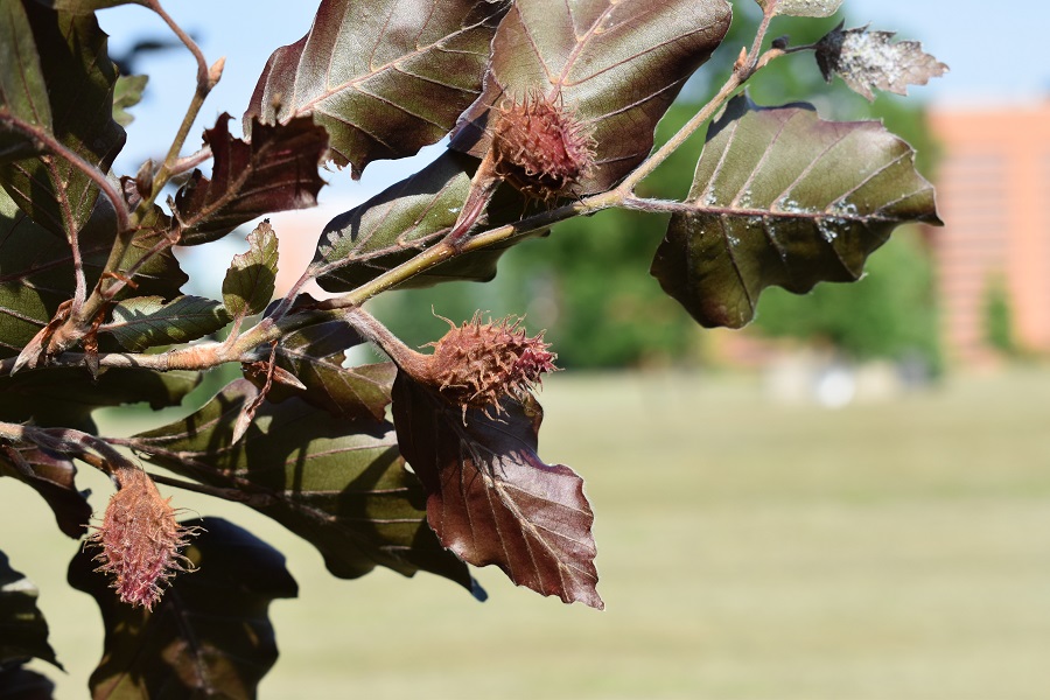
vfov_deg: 17.5
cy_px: 350
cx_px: 525
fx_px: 2275
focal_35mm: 78
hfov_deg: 26.0
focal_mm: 52
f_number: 9
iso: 200
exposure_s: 1/320
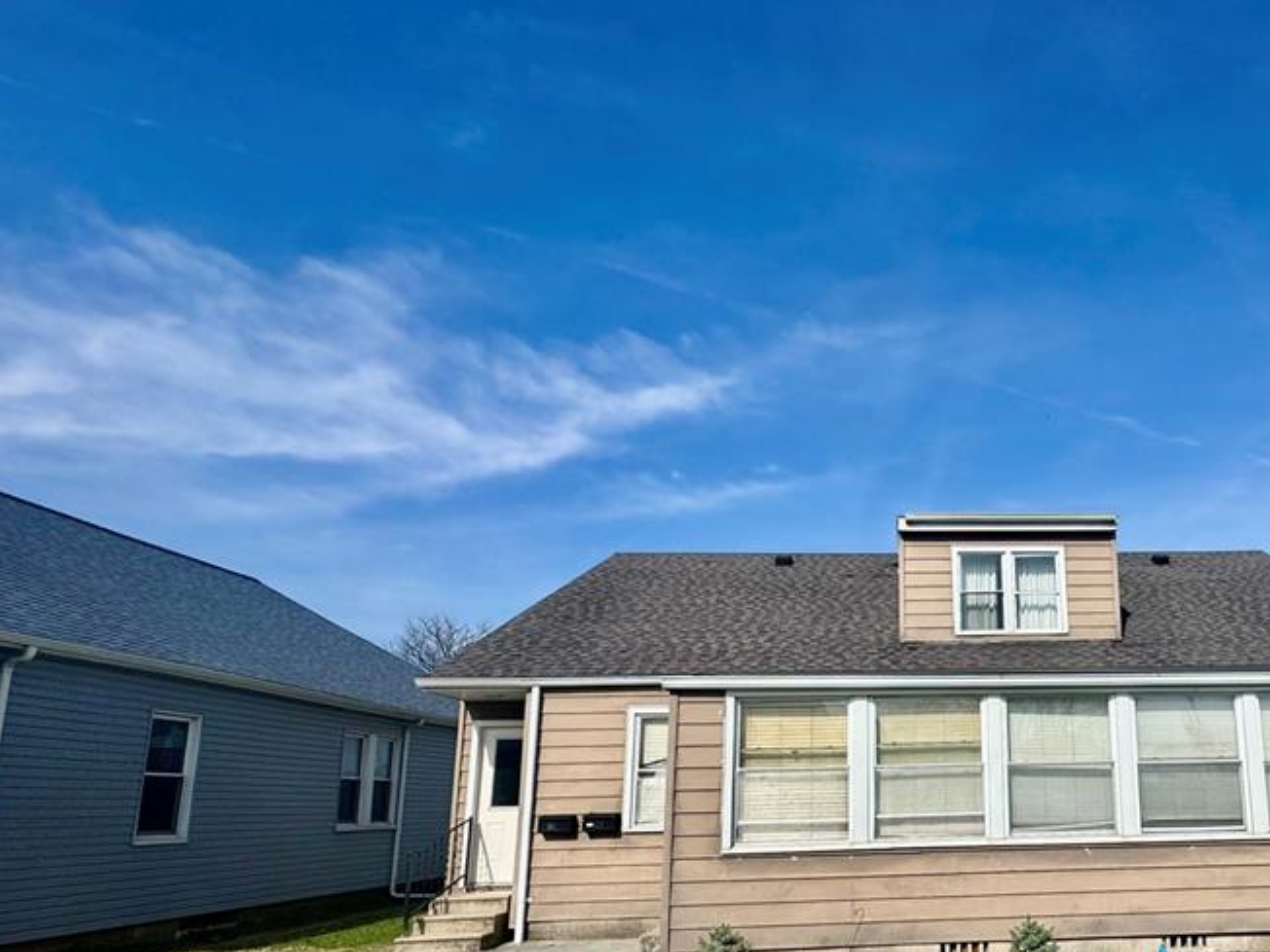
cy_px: 664
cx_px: 982
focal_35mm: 22
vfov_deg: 59.1
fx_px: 807
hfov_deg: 70.2
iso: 50
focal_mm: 2.22
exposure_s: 1/3390
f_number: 2.2
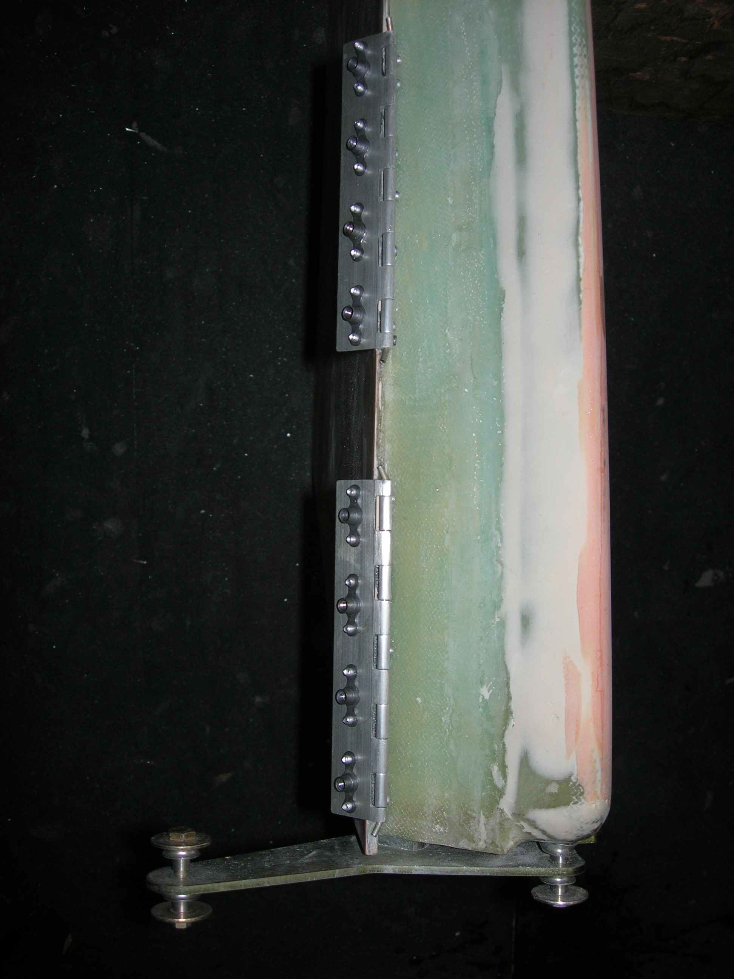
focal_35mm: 38
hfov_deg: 37.7
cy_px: 490
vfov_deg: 49.0
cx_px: 367
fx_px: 1074
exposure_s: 1/60.1
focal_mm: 7.8
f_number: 2.8
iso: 64
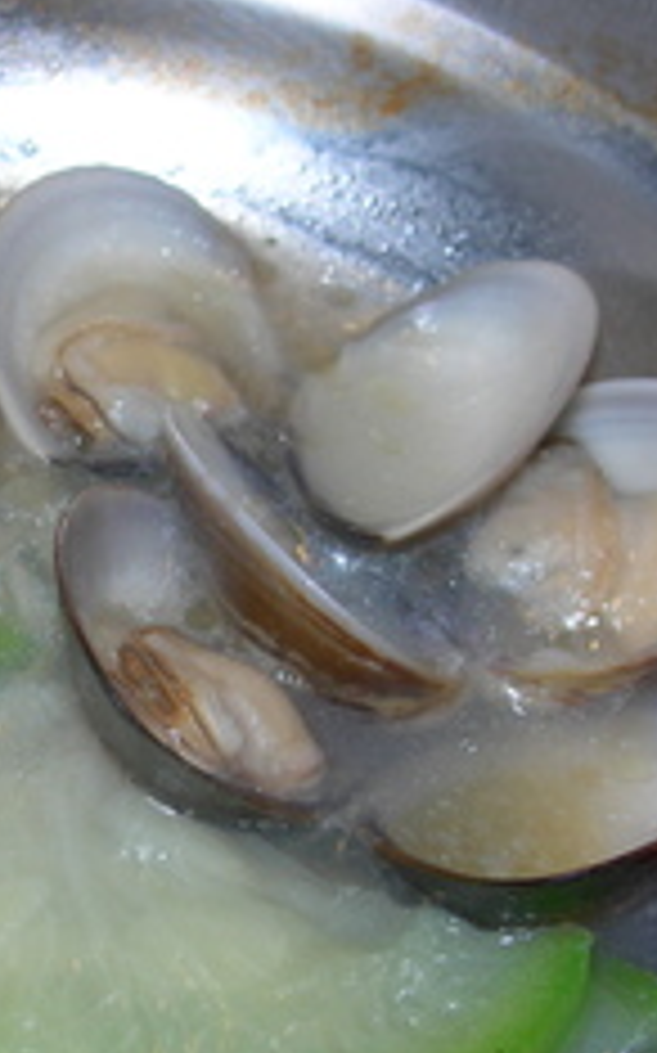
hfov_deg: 14.9
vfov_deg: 24.0
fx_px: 2467
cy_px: 686
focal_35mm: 86
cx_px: 18
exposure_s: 1/60.1
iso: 50
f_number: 4.8
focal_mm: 7.8
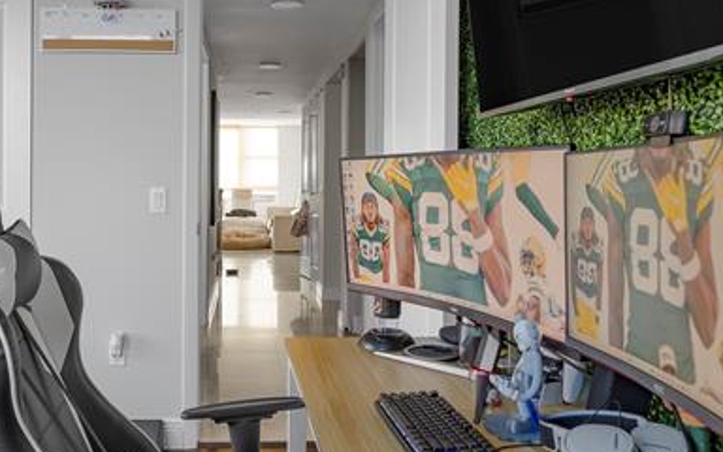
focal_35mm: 34
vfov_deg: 36.9
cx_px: 260
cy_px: 152
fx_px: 670
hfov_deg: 55.9
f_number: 4
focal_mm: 16
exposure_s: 1/4
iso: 80
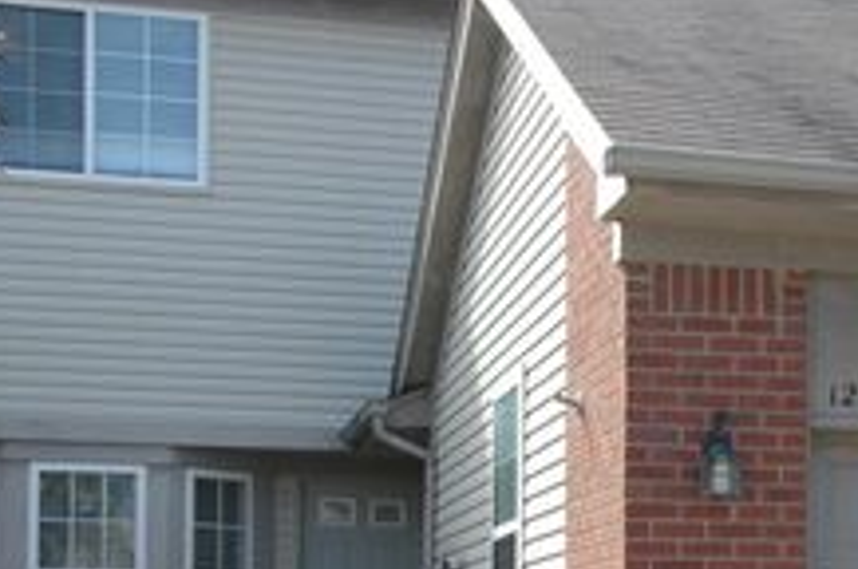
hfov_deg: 20.0
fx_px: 2383
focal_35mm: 100
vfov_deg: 13.4
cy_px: 609
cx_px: 775
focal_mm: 29
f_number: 8
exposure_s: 1/250
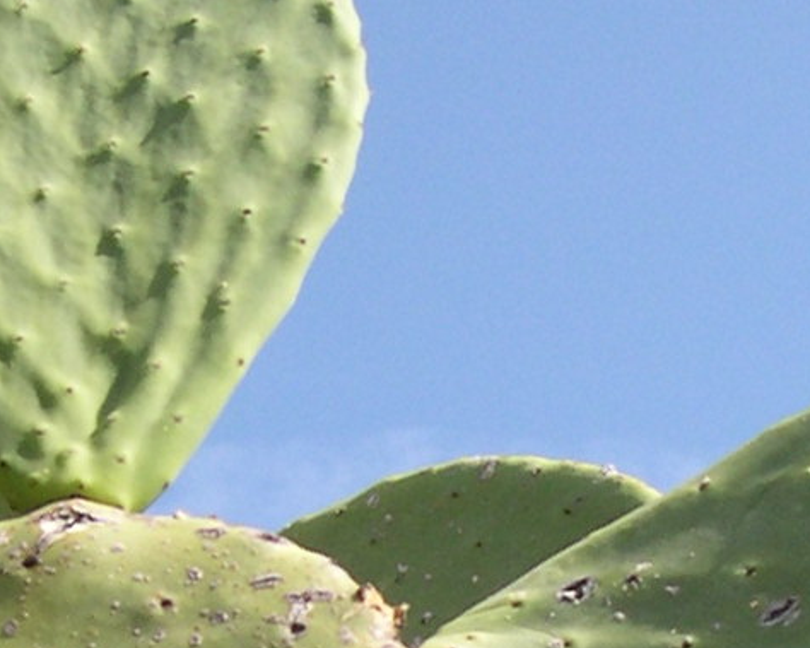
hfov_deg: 14.4
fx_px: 3188
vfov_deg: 11.2
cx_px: 685
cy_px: 898
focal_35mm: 133
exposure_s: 1/117
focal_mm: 8
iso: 100
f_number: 7.6
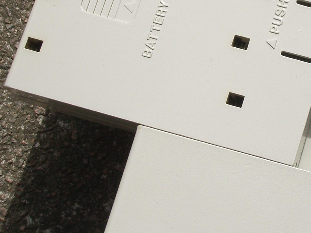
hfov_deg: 15.2
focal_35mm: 128
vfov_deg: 11.5
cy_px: 18
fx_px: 1150
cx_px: 287
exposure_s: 1/500
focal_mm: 10.2
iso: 80
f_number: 5.6
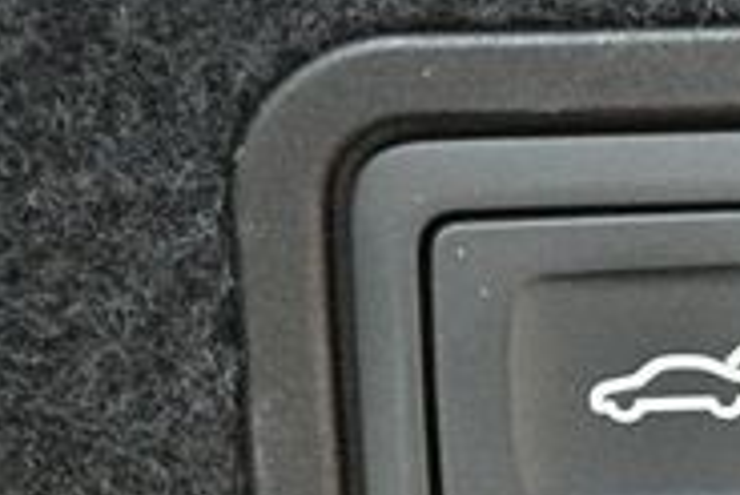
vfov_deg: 6.9
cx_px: 796
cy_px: 354
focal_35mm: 198
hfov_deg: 10.3
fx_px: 4073
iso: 7200
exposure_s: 1/60
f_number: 5
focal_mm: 38
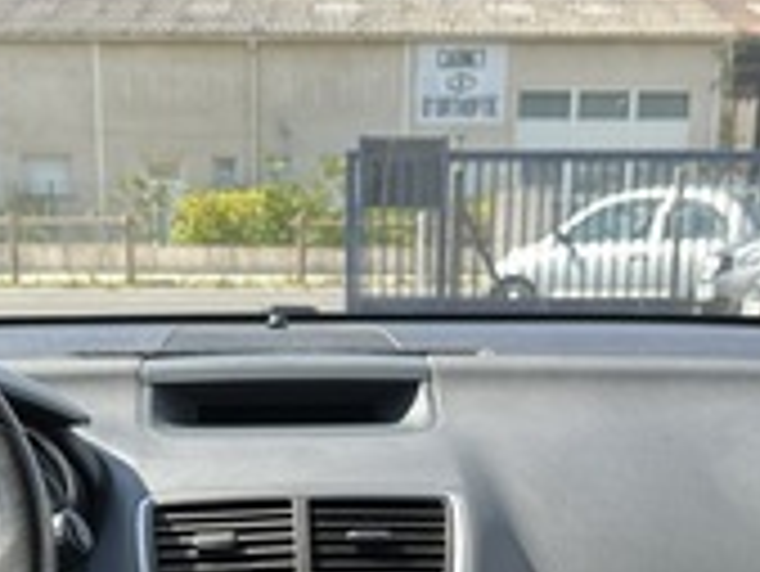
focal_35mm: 68
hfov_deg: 28.5
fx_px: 1494
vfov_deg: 19.9
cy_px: 739
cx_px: 315
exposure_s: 1/638
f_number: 1.78
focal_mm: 6.86
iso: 80
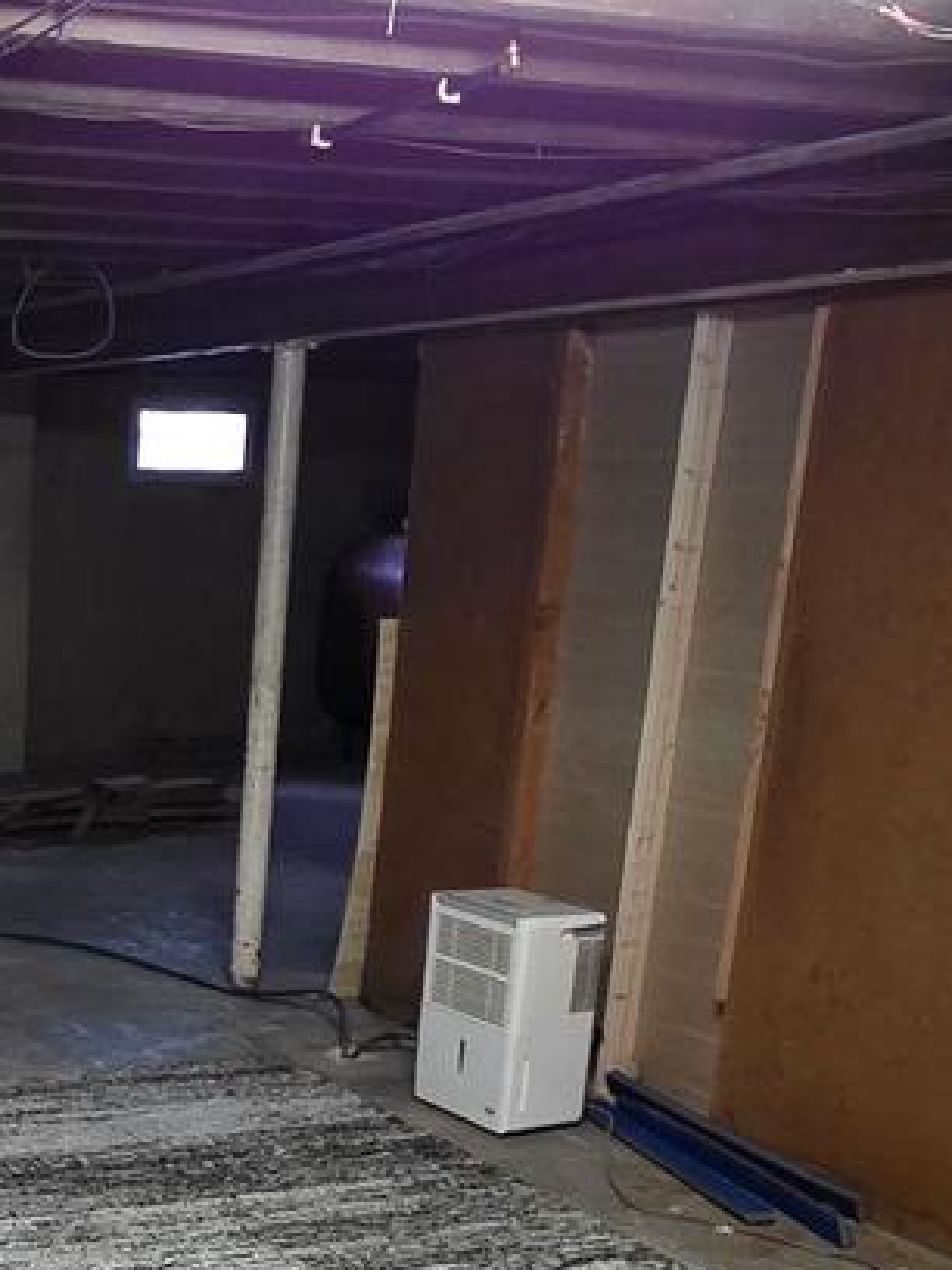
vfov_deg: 37.0
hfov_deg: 26.6
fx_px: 1797
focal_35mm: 49
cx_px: -162
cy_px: 1086
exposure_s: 1/60
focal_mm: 2.2
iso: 640
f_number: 1.9
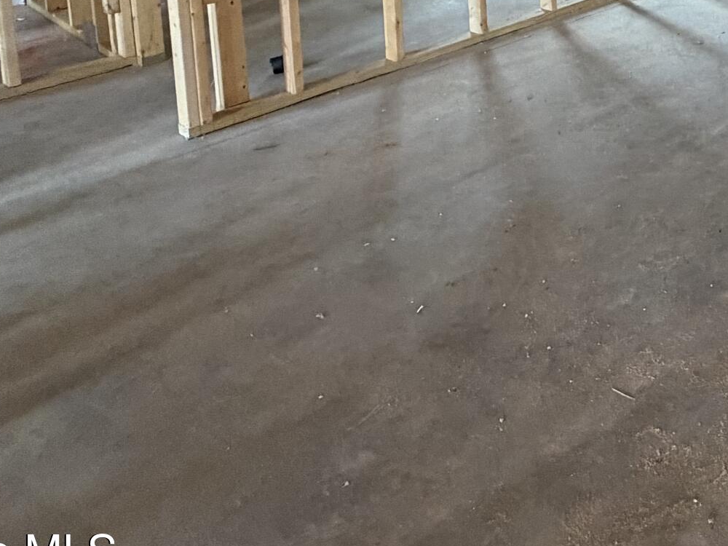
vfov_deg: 27.6
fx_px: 883
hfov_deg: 35.7
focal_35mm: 42
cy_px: -192
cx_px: 860
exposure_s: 1/60
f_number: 2.2
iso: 500
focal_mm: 2.22
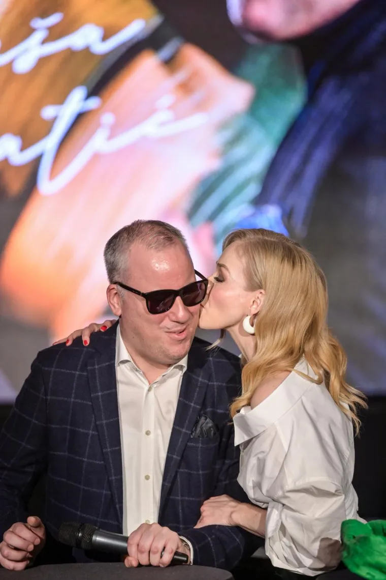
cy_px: 290
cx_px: 193
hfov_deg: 7.8
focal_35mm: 175
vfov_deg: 11.7
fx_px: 2814
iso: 1250
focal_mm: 175
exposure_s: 1/160
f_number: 2.8
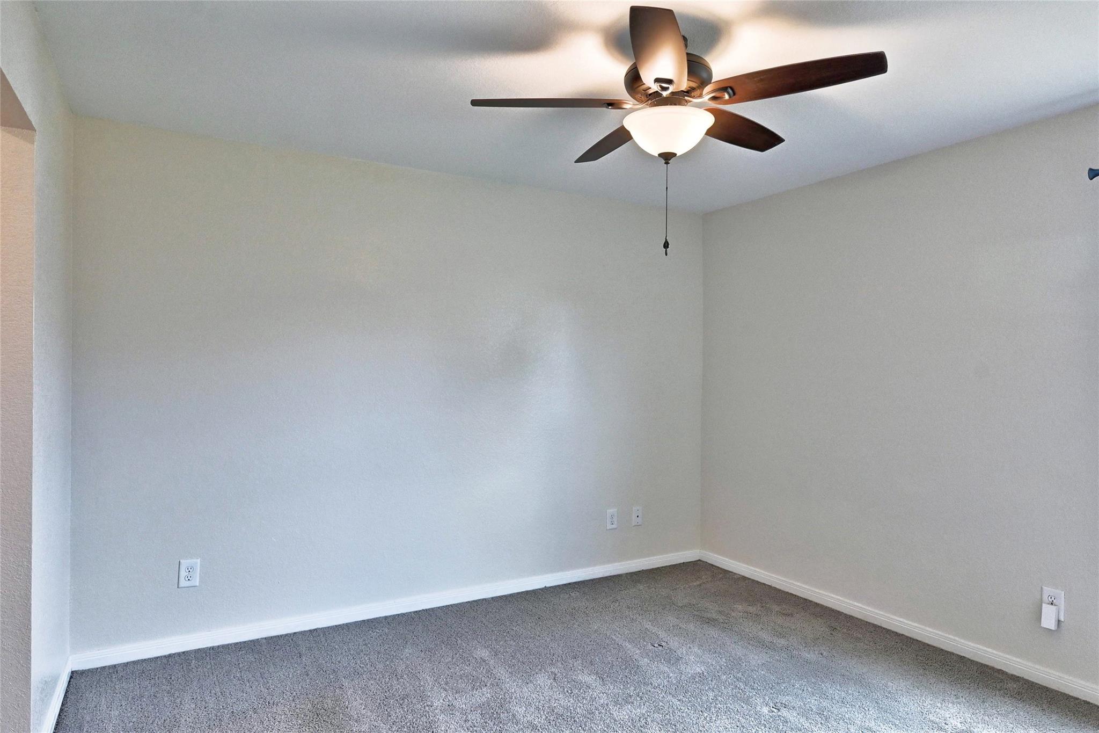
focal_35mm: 21
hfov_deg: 81.2
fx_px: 641
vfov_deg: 59.5
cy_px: 366
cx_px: 550
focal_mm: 14
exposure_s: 1/15
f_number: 8
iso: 400
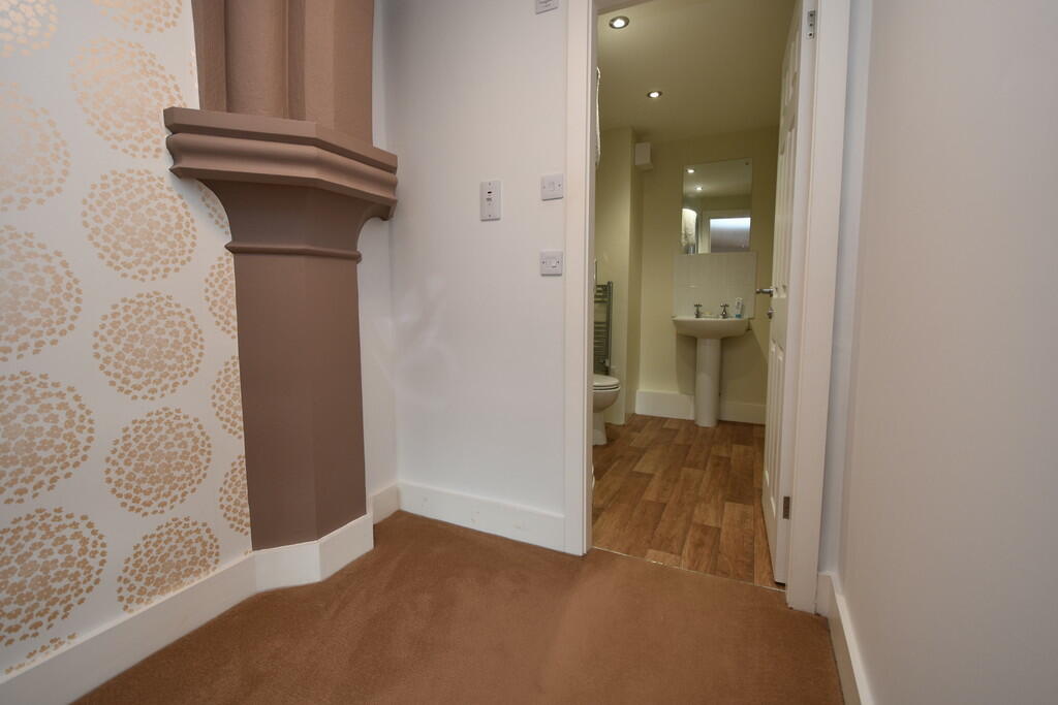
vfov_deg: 77.3
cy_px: 352
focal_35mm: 15
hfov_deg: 100.4
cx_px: 529
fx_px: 441
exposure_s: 1/60
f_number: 4
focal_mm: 10
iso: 280
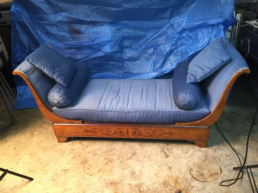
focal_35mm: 29
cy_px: 96
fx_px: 216
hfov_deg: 61.7
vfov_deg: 48.2
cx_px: 129
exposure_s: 1/33
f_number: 2.2
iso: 64
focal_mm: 4.15
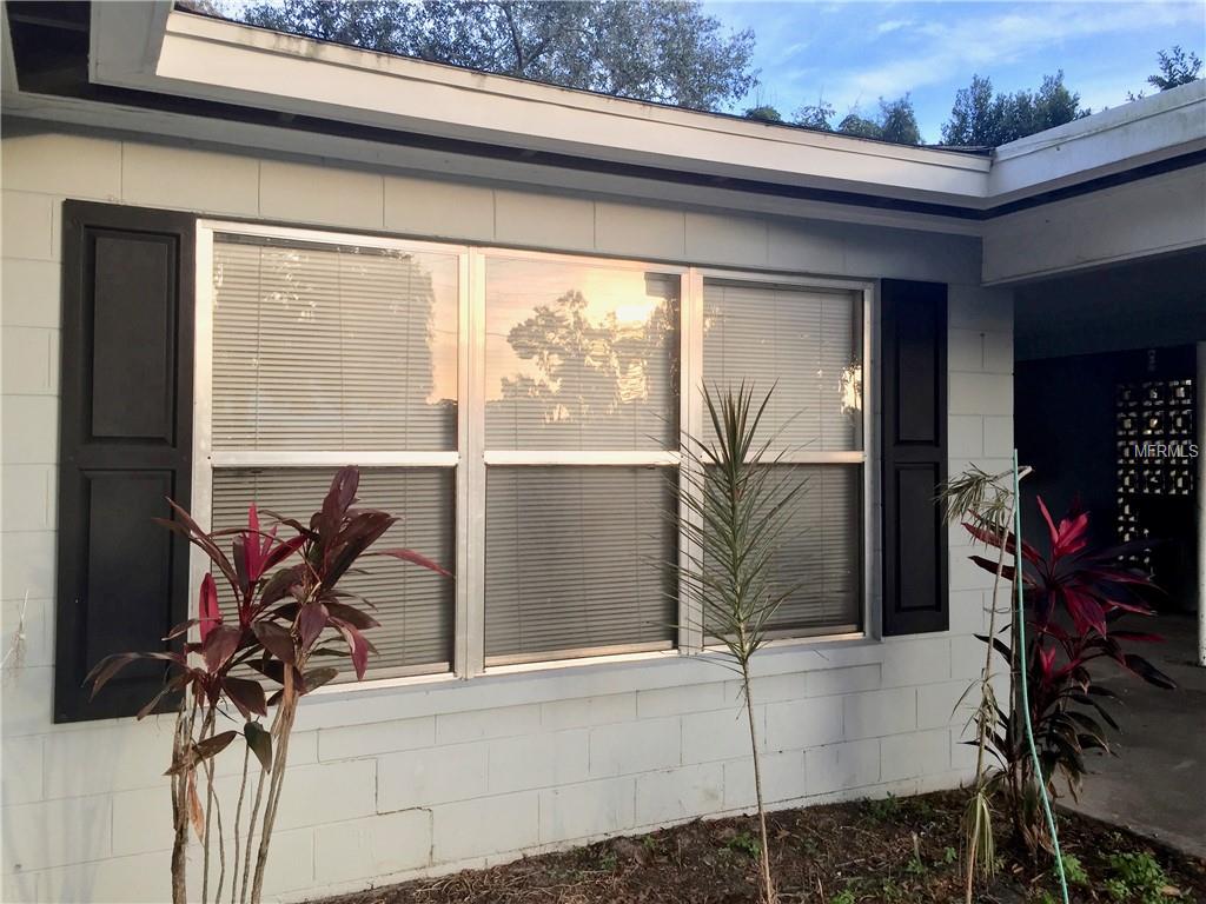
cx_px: 603
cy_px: 452
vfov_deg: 48.2
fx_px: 1010
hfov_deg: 61.7
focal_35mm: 29
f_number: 2.2
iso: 32
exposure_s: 1/200
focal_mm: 4.15
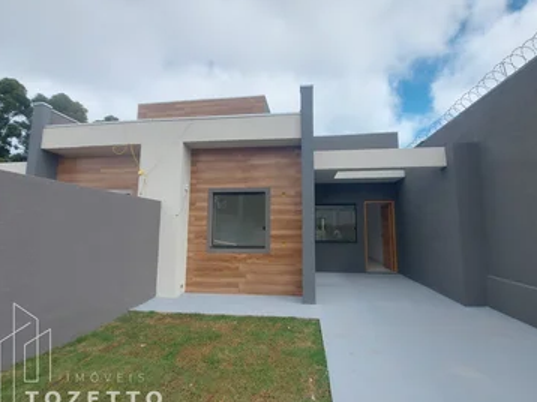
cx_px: 282
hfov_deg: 102.0
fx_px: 217
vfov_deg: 85.6
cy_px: 203
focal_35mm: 14
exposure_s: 1/967
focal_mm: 1.74
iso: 50
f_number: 2.2
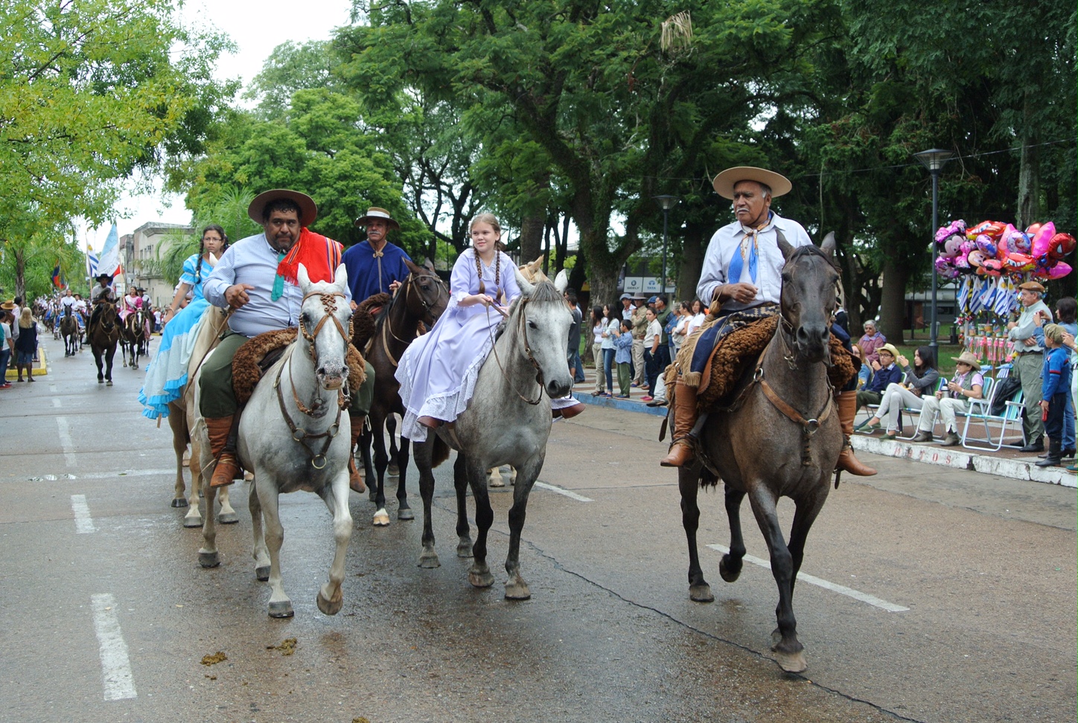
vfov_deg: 33.6
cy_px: 362
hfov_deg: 48.4
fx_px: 1200
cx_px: 539
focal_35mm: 40
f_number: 4.2
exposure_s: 1/250
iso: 140
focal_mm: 15.1
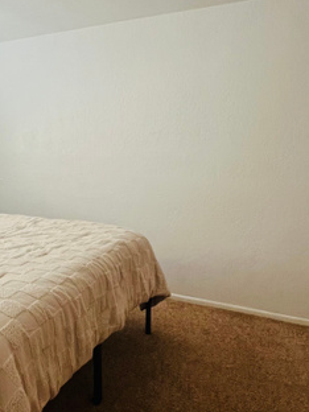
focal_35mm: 32
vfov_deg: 56.5
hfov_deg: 40.7
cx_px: 30
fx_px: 381
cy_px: 239
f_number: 1.8
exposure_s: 1/99
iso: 200
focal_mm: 1.57
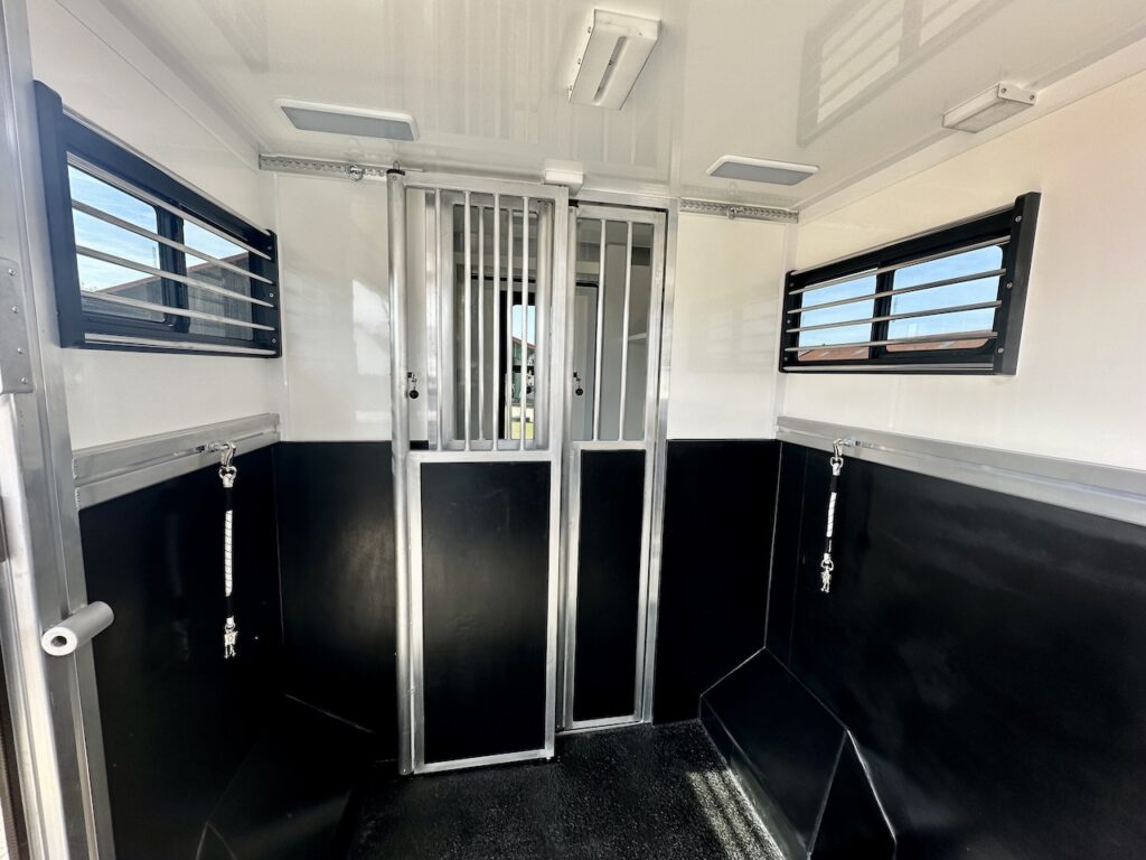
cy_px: 430
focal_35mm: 14
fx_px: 463
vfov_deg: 85.7
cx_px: 573
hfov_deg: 102.1
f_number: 2.2
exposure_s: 1/150
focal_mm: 2.22
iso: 40
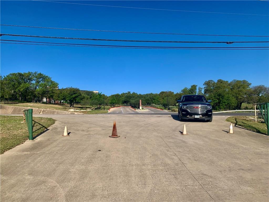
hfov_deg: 67.3
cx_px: 134
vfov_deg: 53.1
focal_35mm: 26
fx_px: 202
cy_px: 101
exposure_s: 1/3289
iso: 25
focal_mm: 4.25
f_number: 1.8
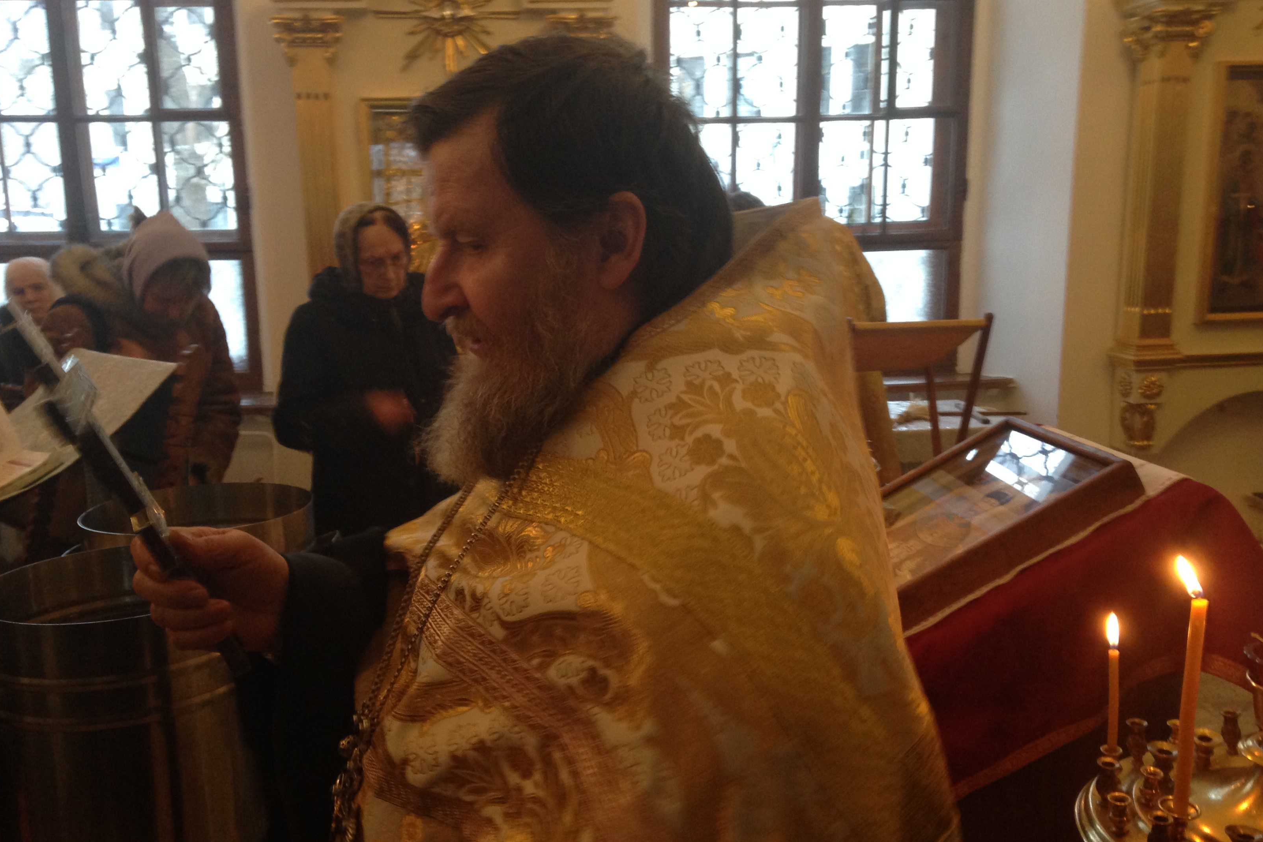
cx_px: 628
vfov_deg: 37.8
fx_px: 1228
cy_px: 445
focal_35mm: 35
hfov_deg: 54.4
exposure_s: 1/20
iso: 160
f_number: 2.4
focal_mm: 4.12
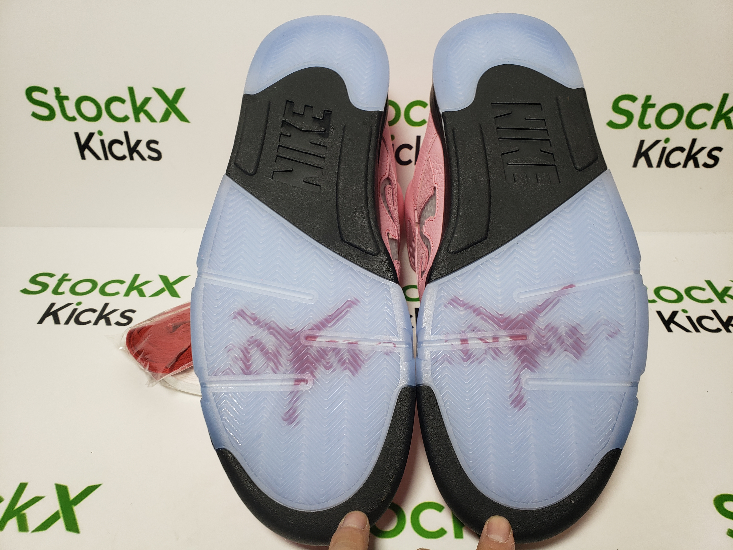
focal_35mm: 26
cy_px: 275
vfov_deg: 53.1
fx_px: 551
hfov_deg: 67.3
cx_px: 366
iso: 50
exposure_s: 1/192
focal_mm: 4.3
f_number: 2.4
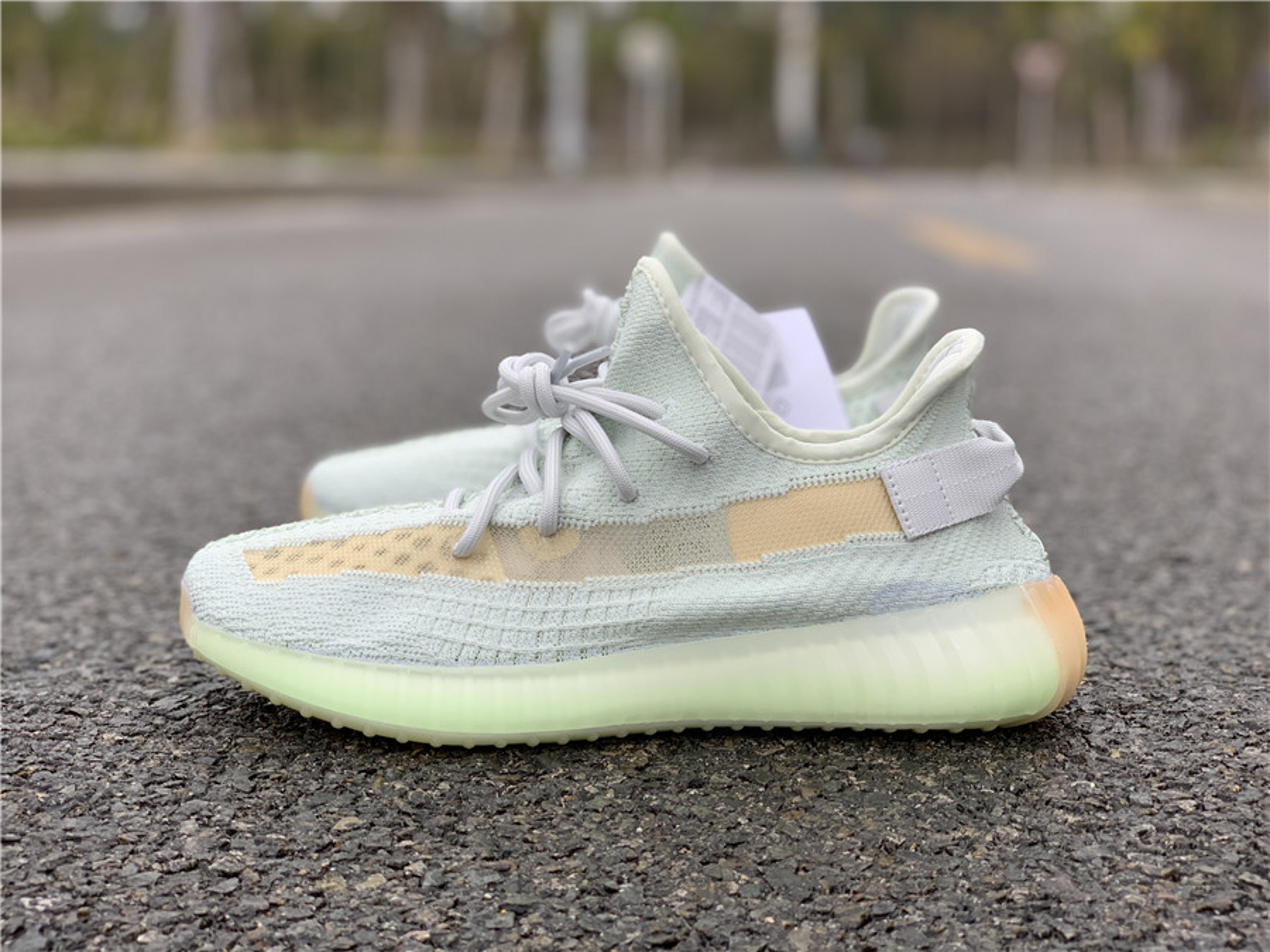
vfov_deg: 28.0
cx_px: 635
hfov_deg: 36.8
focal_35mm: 52
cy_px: 476
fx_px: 1908
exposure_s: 1/122
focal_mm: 6
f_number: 2.4
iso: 16
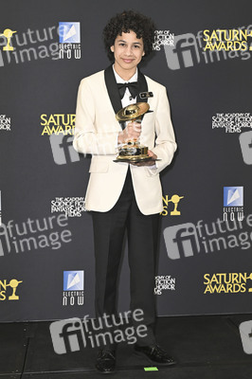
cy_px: 190
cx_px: 126
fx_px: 526
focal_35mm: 50
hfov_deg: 26.9
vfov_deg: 39.6
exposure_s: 1/320
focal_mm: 50
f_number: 5
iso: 2000
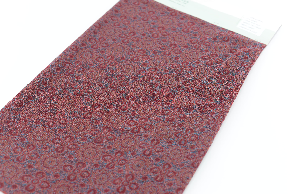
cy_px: 97
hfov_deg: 39.6
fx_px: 403
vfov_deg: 27.0
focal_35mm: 50
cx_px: 145
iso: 100
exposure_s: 1/50
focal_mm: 50
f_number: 4
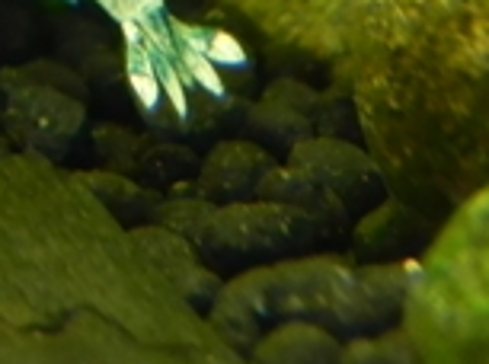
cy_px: -196
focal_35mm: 344
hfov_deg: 5.7
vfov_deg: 4.3
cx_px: -125
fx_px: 4848
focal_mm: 18.8
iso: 200
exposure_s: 1/4
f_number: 4
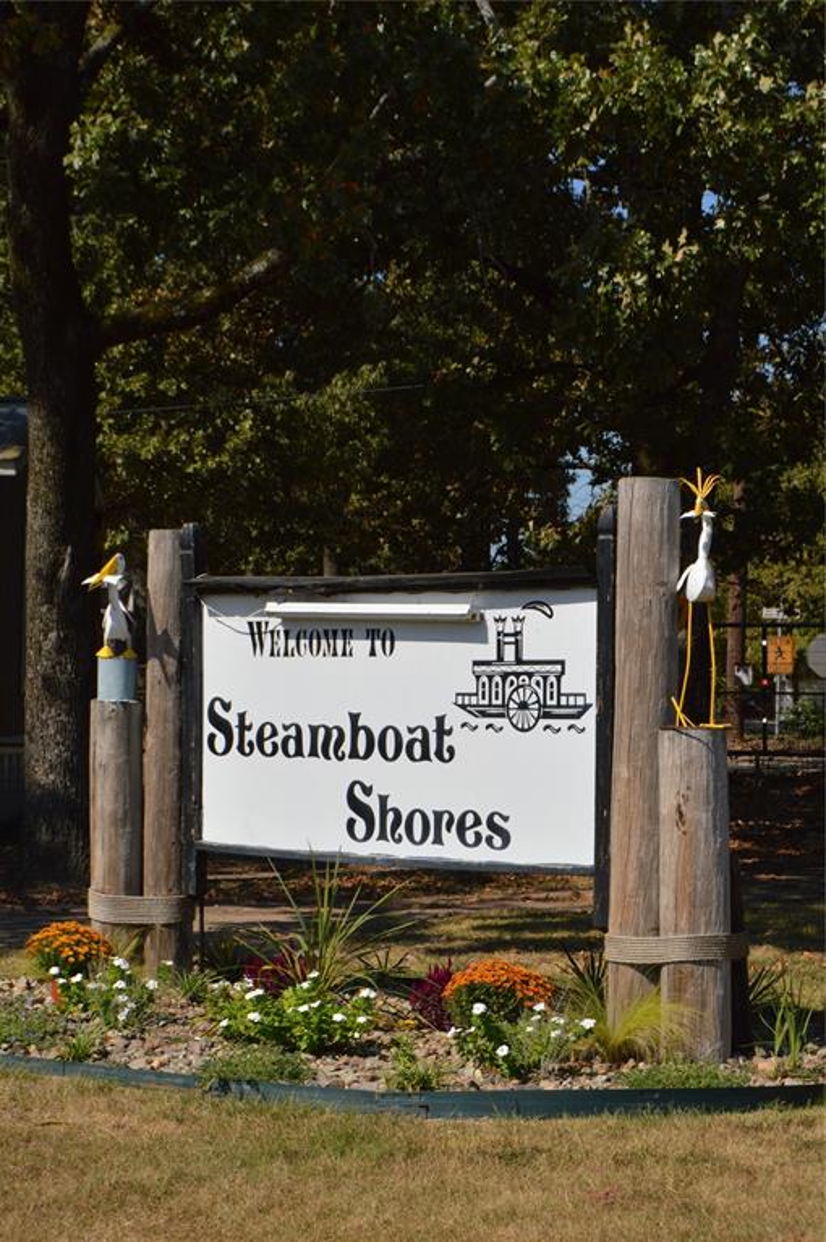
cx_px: 413
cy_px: 621
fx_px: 2689
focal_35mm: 78
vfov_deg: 26.0
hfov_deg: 17.5
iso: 100
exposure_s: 1/200
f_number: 11
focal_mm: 52
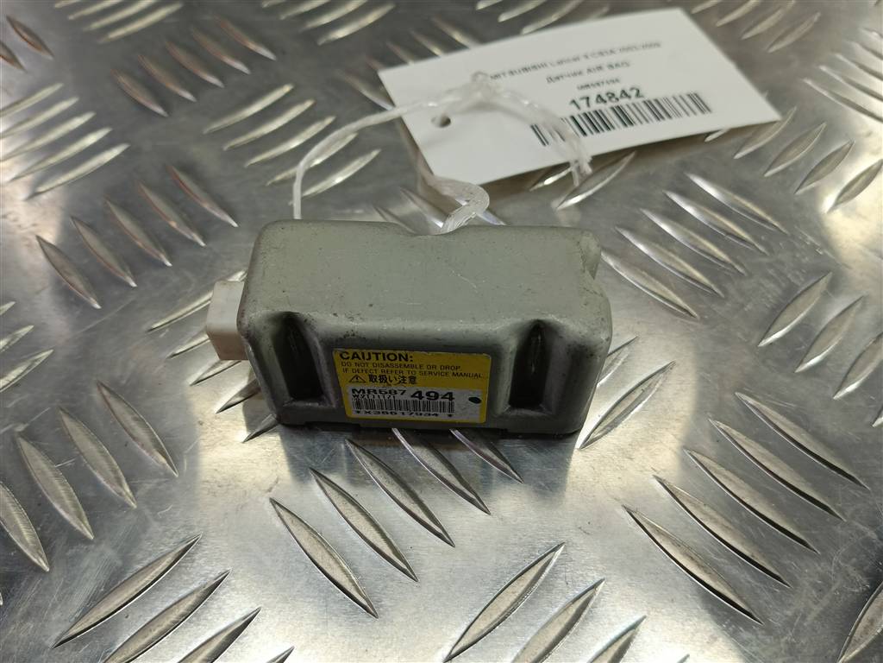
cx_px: 442
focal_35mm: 27
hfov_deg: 65.3
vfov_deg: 51.4
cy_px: 332
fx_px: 689
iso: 143
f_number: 1.6
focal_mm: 4.11
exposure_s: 1/100
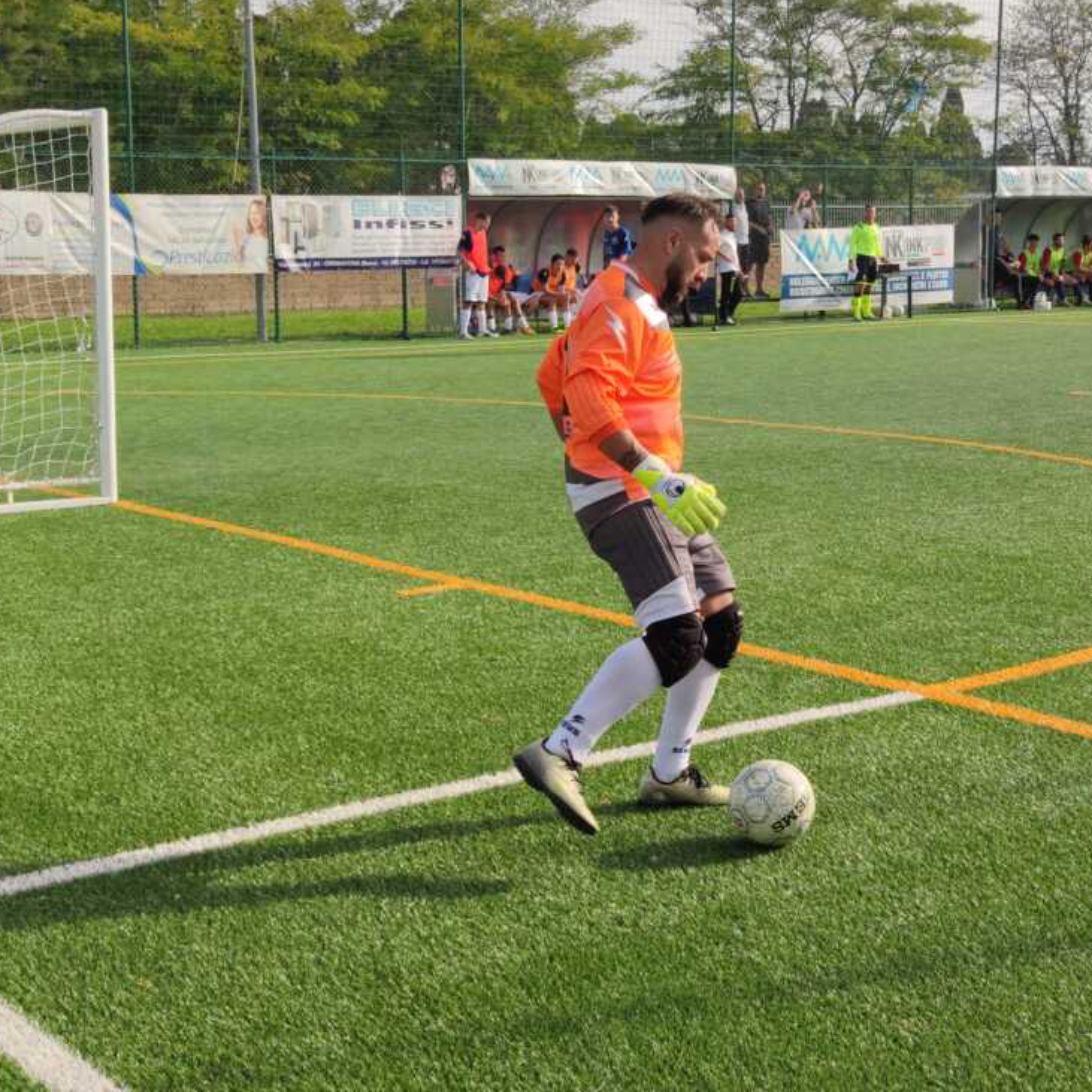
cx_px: 583
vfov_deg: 55.6
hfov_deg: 55.6
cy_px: 553
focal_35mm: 29
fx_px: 1035
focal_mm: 6.72
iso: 50
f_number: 1.69
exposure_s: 1/1249
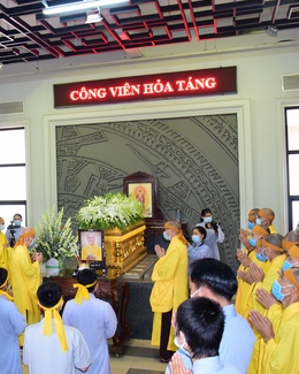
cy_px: 182
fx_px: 498
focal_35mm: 45
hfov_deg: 30.9
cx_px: -5
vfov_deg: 41.2
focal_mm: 24
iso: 1250
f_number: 5
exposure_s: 1/30
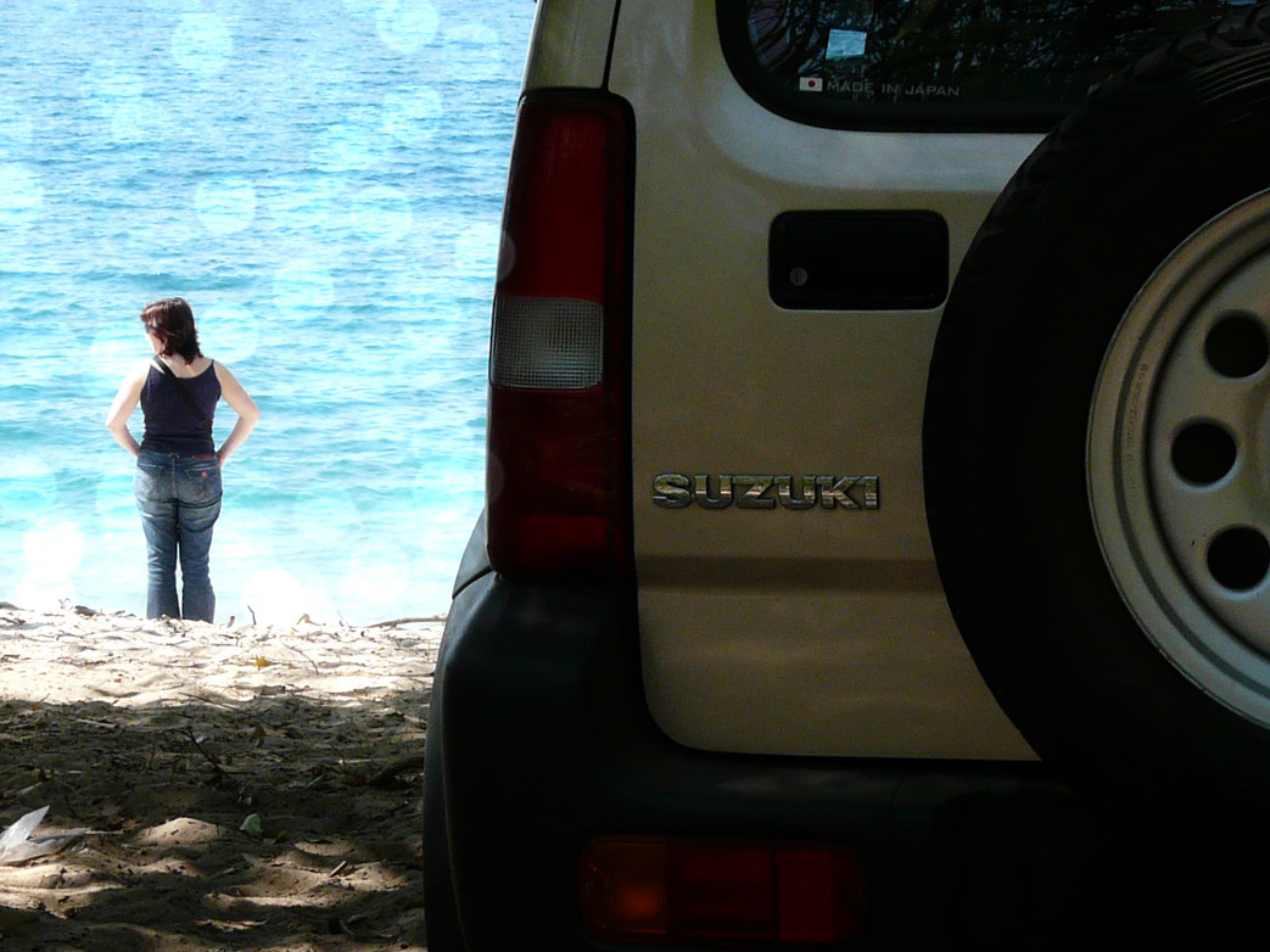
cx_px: 749
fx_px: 4952
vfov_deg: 11.0
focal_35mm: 135
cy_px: 575
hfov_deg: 14.6
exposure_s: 1/200
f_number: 5.6
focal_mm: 11.4
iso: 100
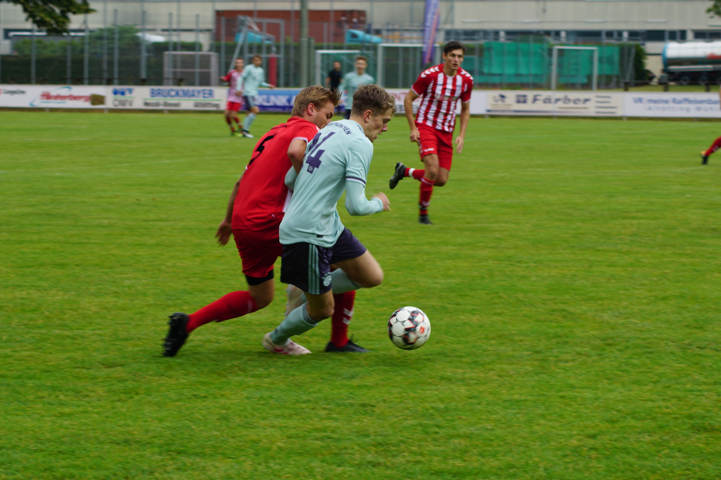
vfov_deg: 11.4
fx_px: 2403
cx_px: 360
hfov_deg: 17.1
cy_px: 240
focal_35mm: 120
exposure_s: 1/160
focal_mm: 80
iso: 100
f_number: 5.6
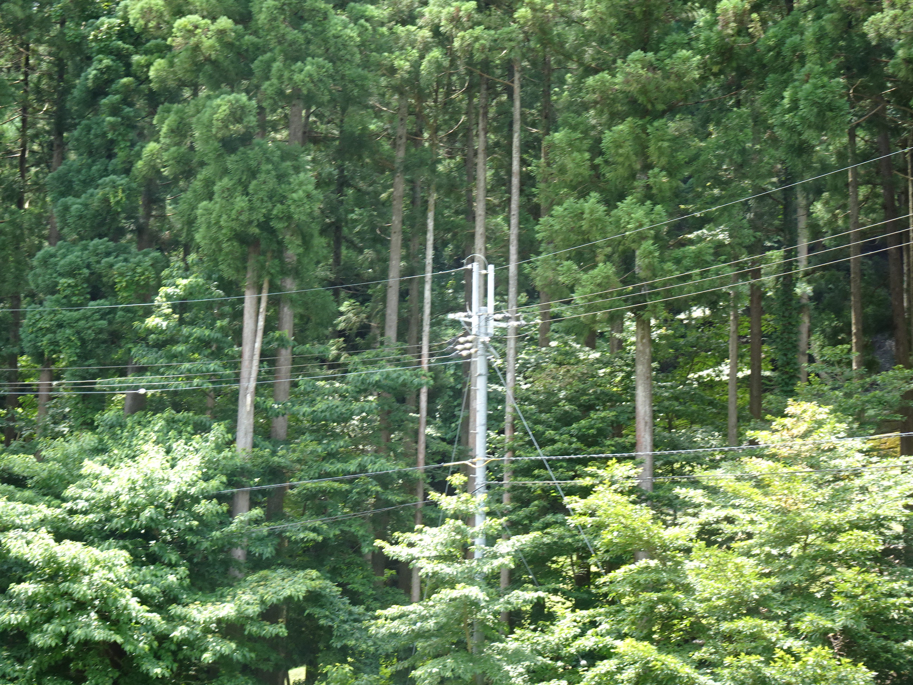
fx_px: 2110
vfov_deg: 18.4
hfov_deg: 24.4
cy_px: 342
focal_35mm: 80
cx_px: 456
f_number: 5
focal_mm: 12.66
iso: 160
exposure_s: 1/80
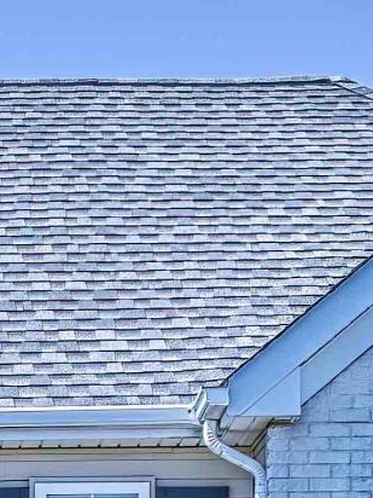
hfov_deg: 9.5
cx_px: -77
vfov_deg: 12.0
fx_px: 2213
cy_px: 840
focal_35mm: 154
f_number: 2.8
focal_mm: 8.38
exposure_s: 1/200
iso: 120
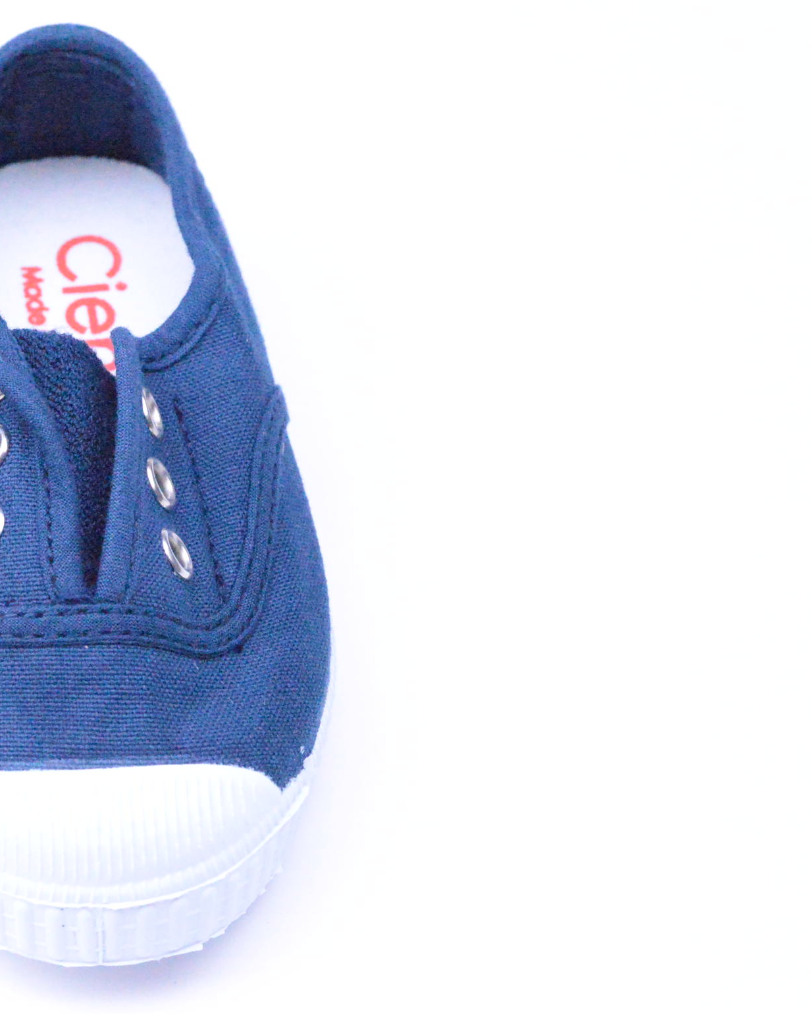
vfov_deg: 17.5
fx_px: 3300
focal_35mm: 110
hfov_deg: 13.7
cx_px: -120
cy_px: 477
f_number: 10
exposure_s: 1/4000
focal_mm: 60
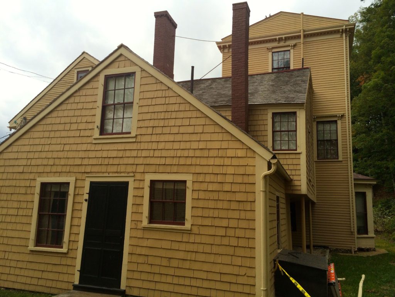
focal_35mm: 29
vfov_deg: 48.2
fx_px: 331
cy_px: 148
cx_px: 198
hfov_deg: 61.7
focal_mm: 4.15
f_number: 2.2
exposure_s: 1/604
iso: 32
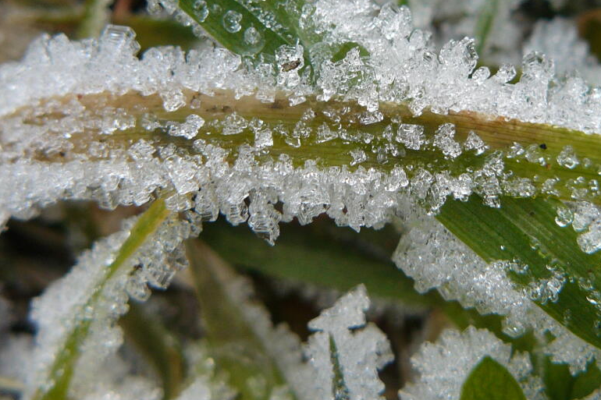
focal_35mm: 70
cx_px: 336
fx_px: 1168
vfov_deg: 19.3
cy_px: 105
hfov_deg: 28.8
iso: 100
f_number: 3.2
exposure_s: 1/125
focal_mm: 6
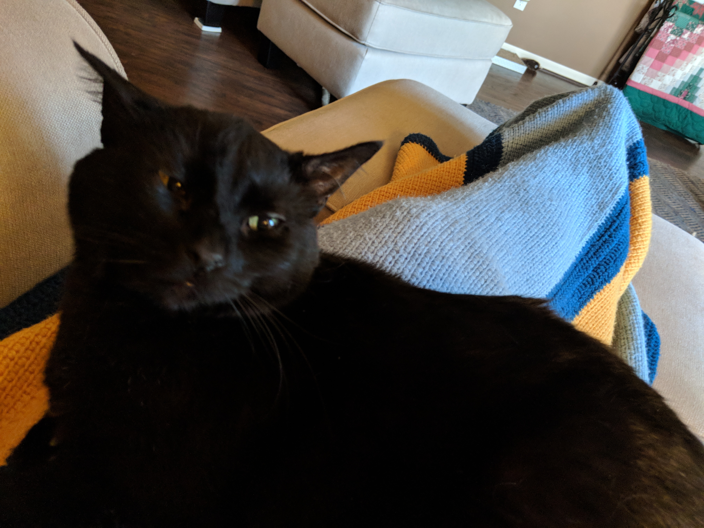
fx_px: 549
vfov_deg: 51.4
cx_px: 352
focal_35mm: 27
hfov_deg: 65.3
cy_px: 264
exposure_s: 1/30
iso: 455
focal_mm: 4.44
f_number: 1.8
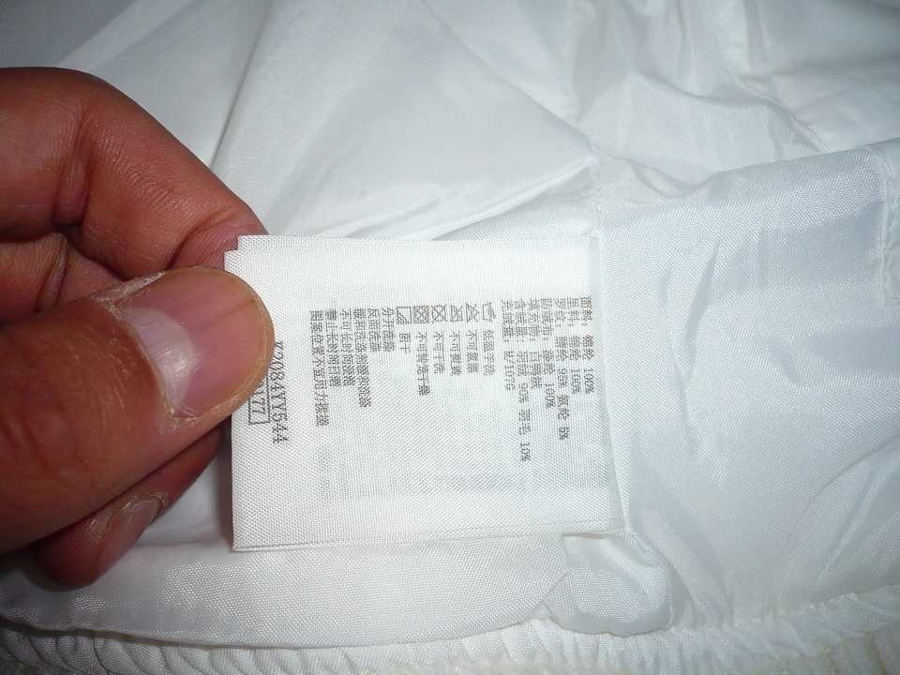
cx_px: 450
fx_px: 910
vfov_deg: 40.7
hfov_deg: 52.6
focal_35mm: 35
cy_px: 338
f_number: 2.8
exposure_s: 1/30
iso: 100
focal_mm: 5.8
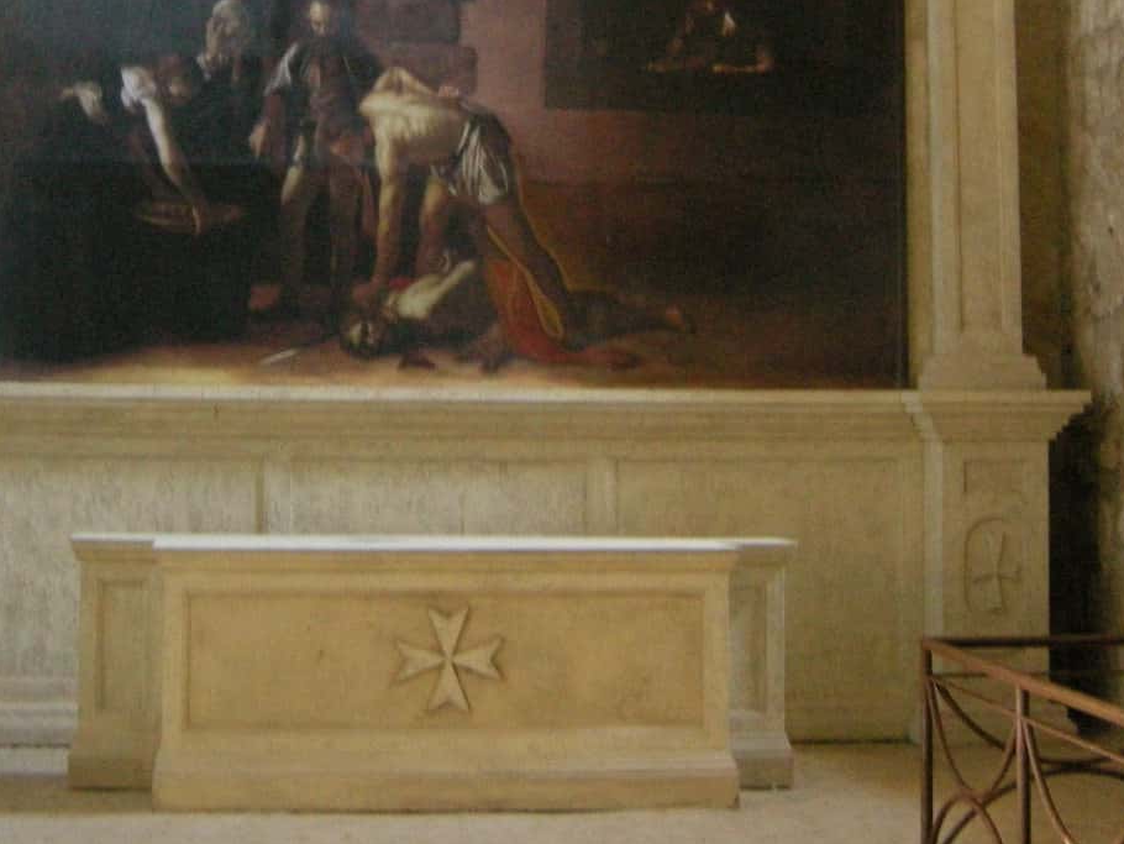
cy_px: 116
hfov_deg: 24.1
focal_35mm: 81
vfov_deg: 18.0
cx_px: 587
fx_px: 2631
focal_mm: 7.5
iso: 400
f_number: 2.7
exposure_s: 1/11.8
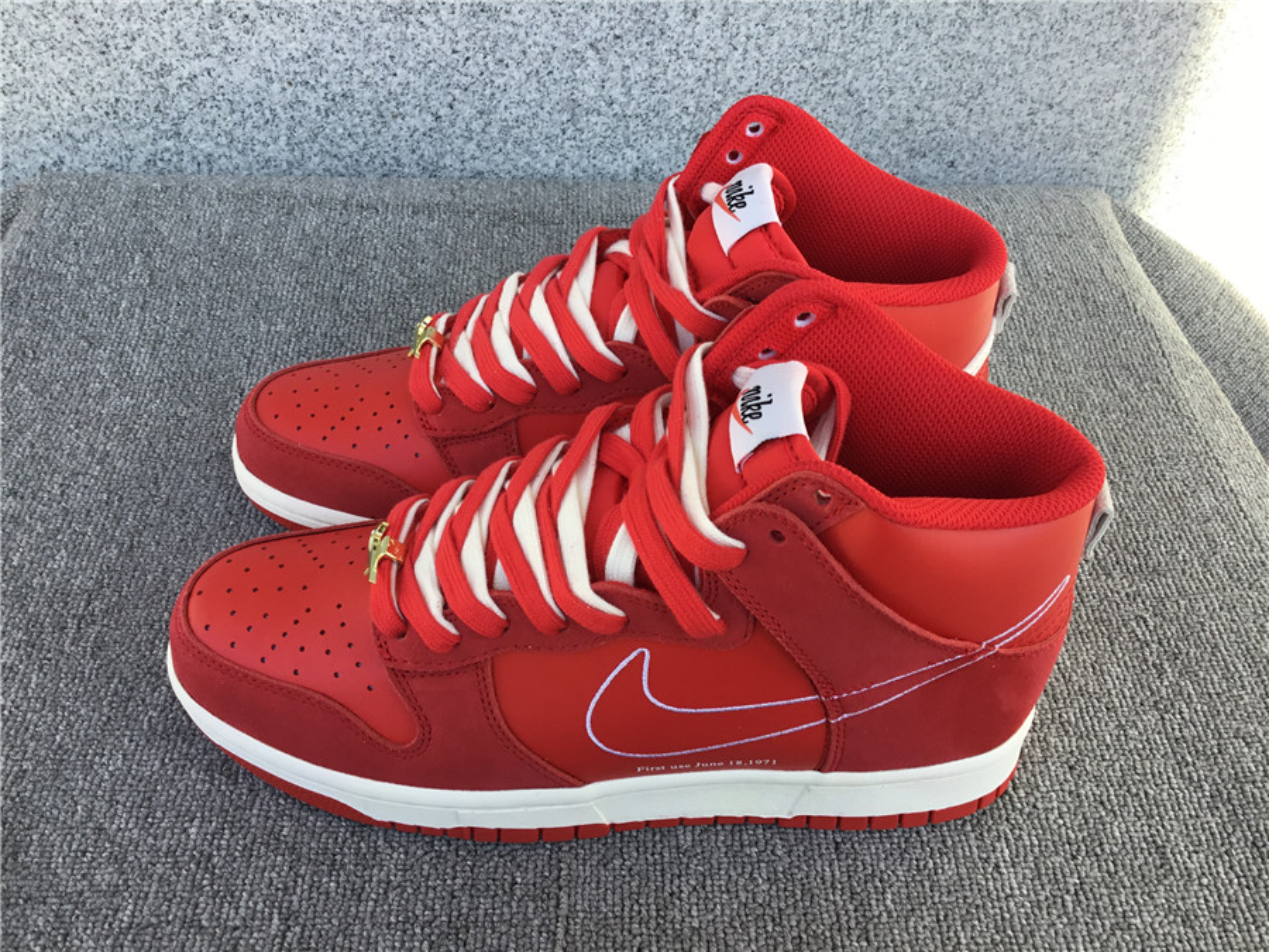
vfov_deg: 45.4
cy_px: 476
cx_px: 634
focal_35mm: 31
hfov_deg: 58.4
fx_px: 1136
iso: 25
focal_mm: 3.3
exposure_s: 1/210
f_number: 2.4
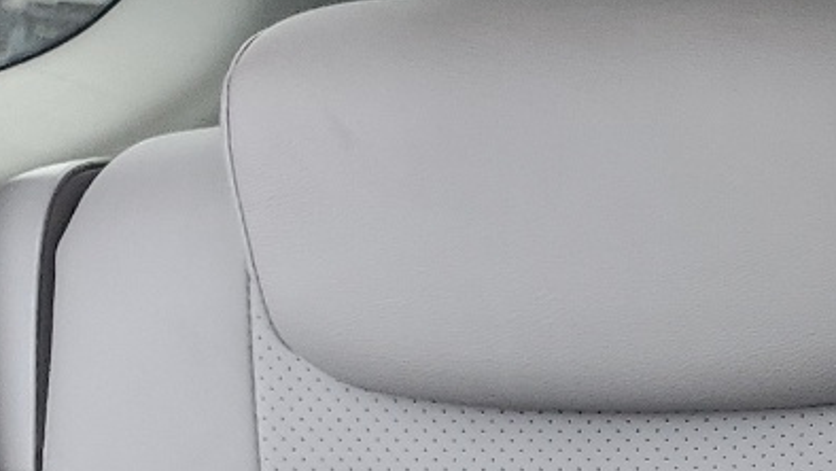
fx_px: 2550
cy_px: 887
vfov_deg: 9.9
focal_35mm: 115
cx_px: 1483
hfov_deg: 15.9
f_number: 1.5
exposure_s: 1/133
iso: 50
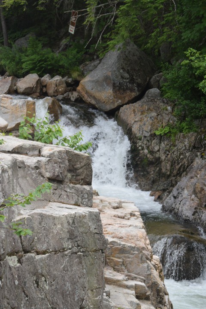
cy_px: 154
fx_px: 1094
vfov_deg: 16.1
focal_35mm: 128
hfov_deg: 10.8
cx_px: 103
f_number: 10
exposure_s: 1/800
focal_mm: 85
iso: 1600
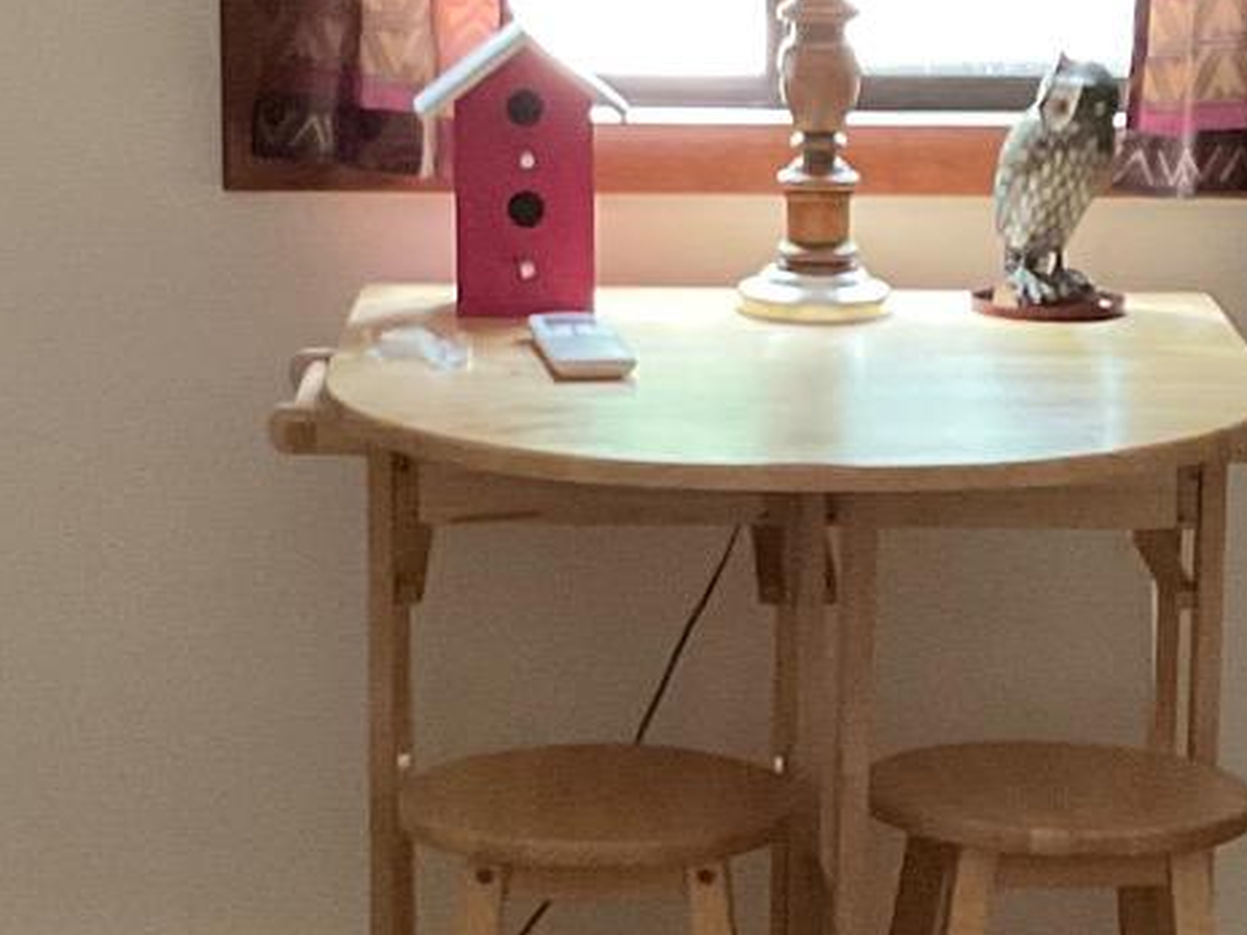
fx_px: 4611
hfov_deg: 15.3
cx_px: 941
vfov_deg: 11.6
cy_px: 572
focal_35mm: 128
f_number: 1.8
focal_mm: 3
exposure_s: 1/30
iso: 500
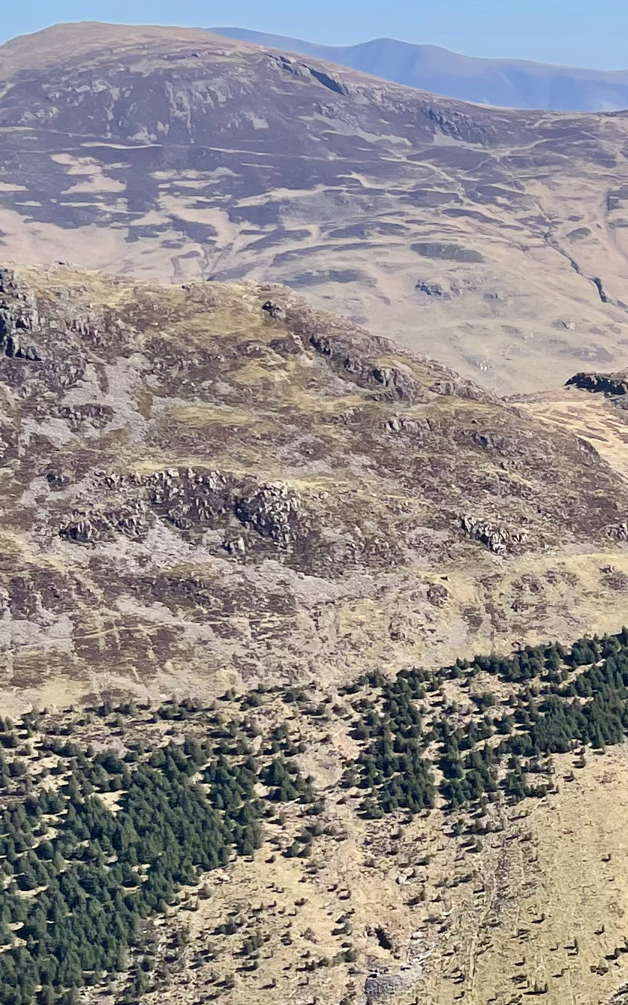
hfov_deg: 12.5
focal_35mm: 83
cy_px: 679
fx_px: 2273
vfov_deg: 24.8
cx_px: 1495
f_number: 1.6
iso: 32
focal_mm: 4.2
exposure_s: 1/2618
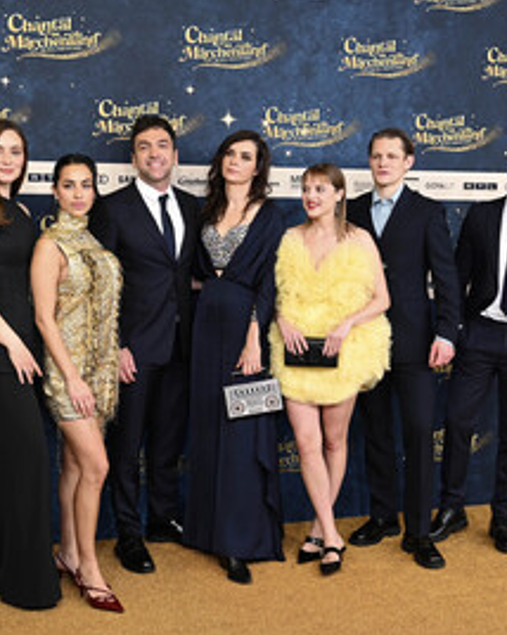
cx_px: 300
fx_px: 935
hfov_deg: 30.3
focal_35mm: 50
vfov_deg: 37.5
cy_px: 336
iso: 320
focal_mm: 31.5
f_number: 2.8
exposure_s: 1/160
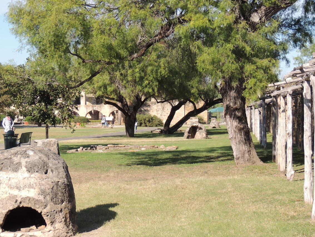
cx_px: 151
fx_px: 874
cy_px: 115
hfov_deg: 20.4
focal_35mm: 96
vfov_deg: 15.4
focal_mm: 15.1
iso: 100
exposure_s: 1/500
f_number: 4
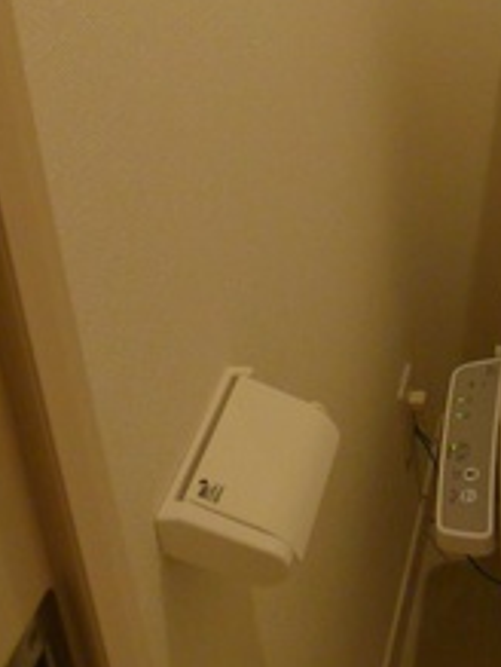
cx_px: 683
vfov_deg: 23.5
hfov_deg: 17.7
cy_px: -95
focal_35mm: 77
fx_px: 1483
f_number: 2
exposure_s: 1/60
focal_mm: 5.1
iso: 160
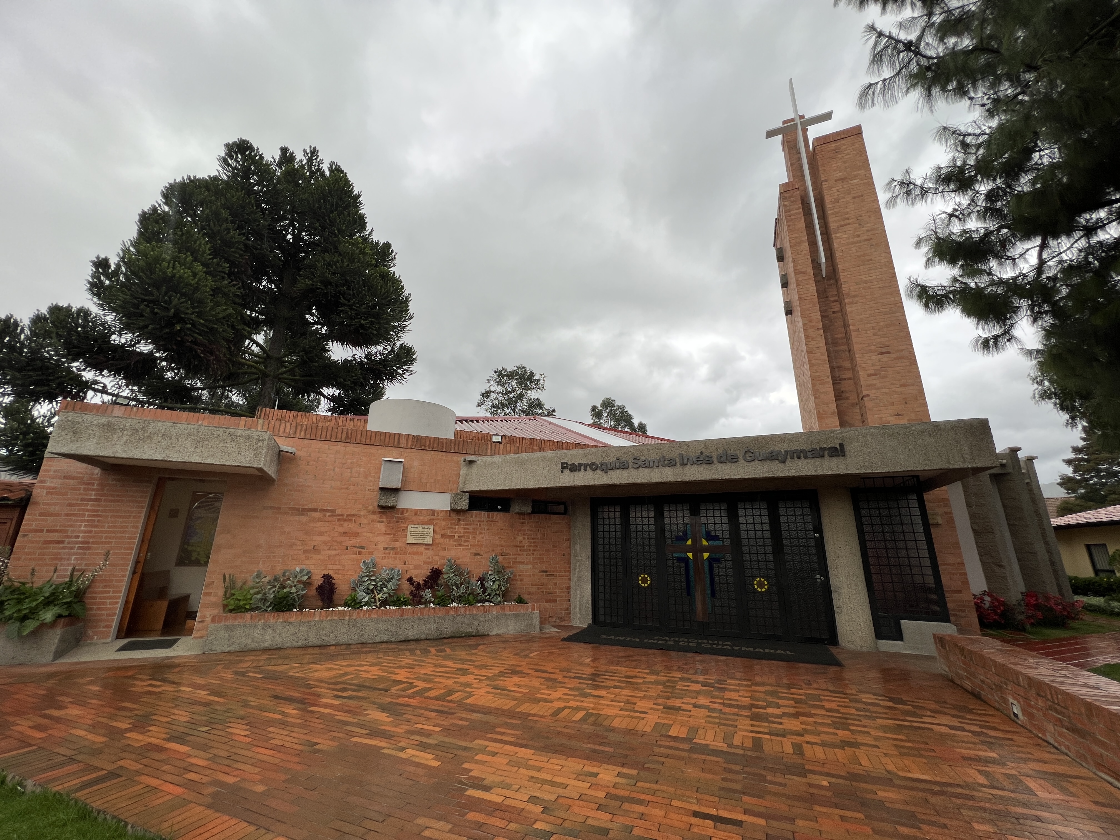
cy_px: 420
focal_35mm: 13
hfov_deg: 106.2
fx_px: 421
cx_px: 560
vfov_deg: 89.9
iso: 32
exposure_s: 1/175
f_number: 1.8
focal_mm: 1.57
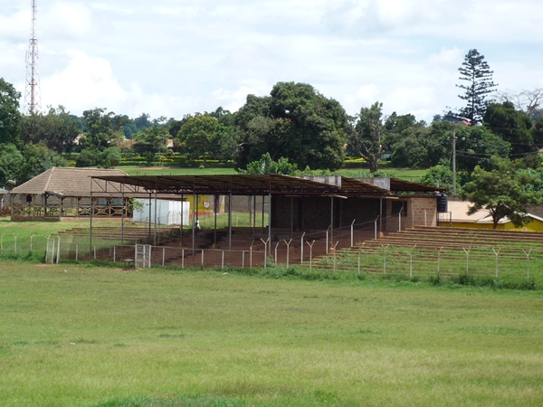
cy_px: 204
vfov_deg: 13.7
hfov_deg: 18.2
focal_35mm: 108
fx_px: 1694
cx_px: 272
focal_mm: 13.2
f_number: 4.9
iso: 100
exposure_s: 1/400
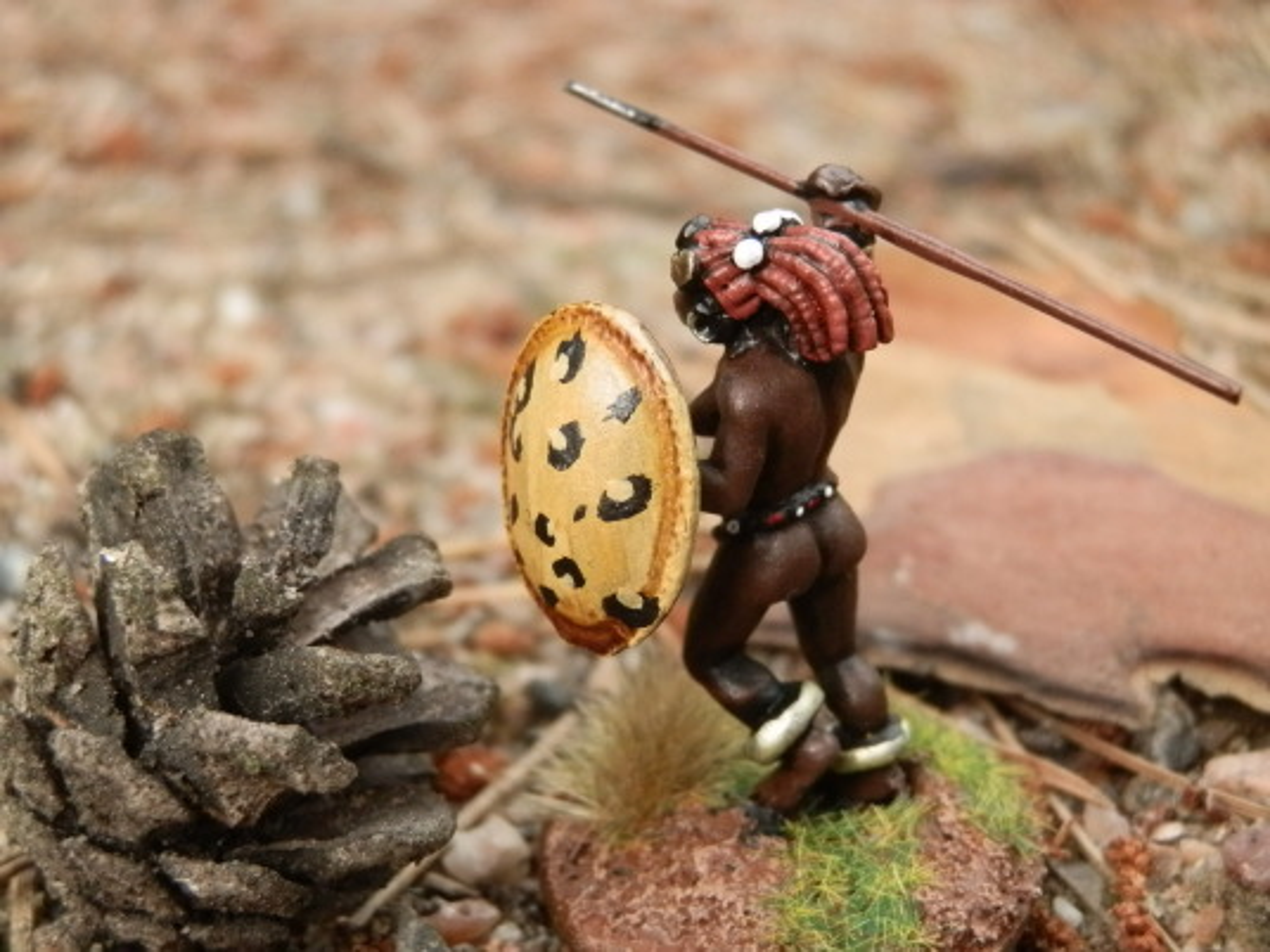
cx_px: 635
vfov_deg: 24.0
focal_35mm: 61
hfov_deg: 31.7
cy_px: 476
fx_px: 2238
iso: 400
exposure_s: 1/800
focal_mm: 10.99
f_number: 3.7
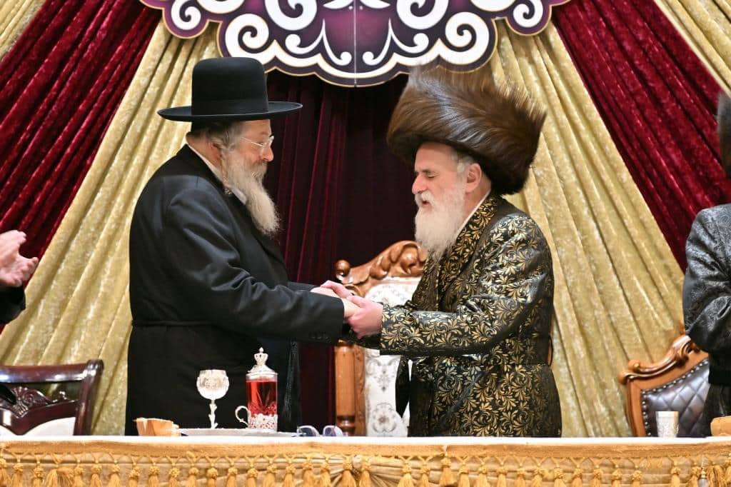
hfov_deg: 8.1
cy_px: 244
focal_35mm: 255
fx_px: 5176
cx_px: 366
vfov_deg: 5.4
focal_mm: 170
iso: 400
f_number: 2.8
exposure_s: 1/200
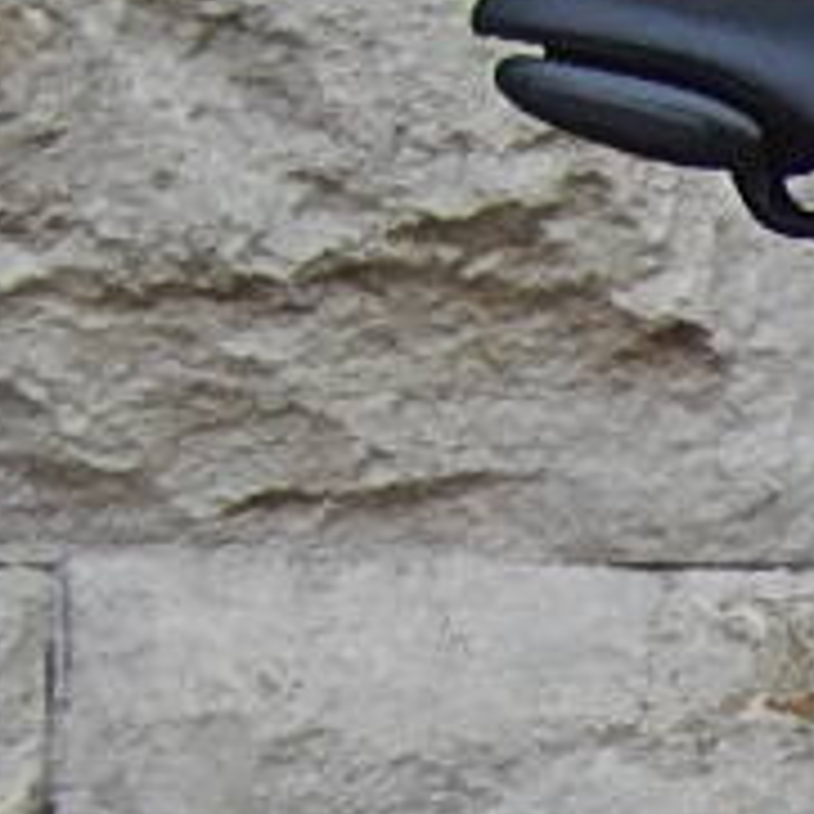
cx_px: 1943
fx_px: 30489
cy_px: 1336
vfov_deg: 1.5
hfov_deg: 1.5
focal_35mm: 1146
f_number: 5.6
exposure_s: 1/60
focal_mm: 26.4
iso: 320
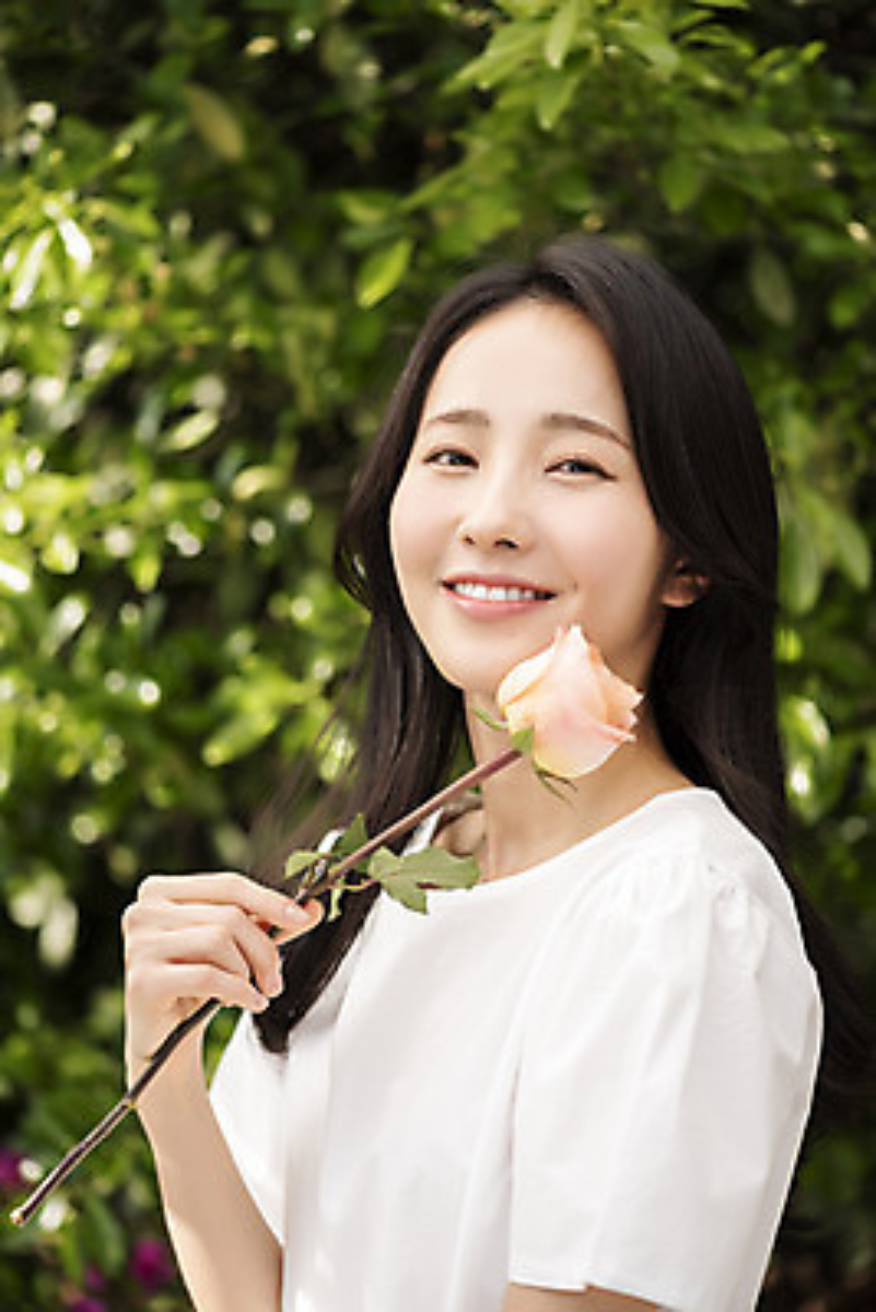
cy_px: 656
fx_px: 3829
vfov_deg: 19.4
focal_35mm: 105
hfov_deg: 13.1
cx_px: 438
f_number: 4
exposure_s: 1/400
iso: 100
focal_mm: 105
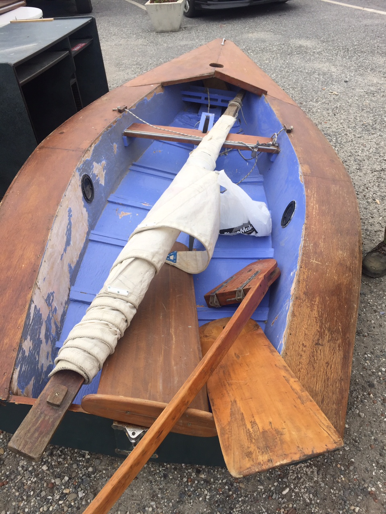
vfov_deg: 61.7
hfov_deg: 48.2
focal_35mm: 29
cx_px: 193
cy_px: 257
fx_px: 431
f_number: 2.2
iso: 32
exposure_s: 1/581
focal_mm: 4.15
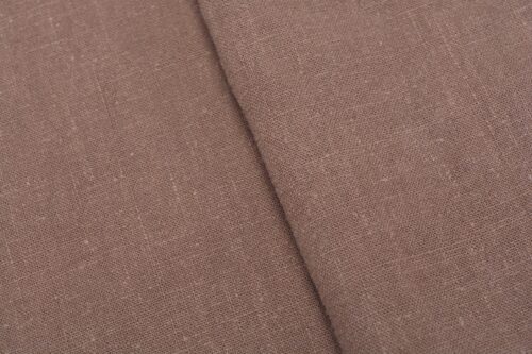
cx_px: 266
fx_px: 1064
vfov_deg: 18.9
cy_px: 177
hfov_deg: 28.1
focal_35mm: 72
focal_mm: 48
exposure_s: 1/125
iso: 100
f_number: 11
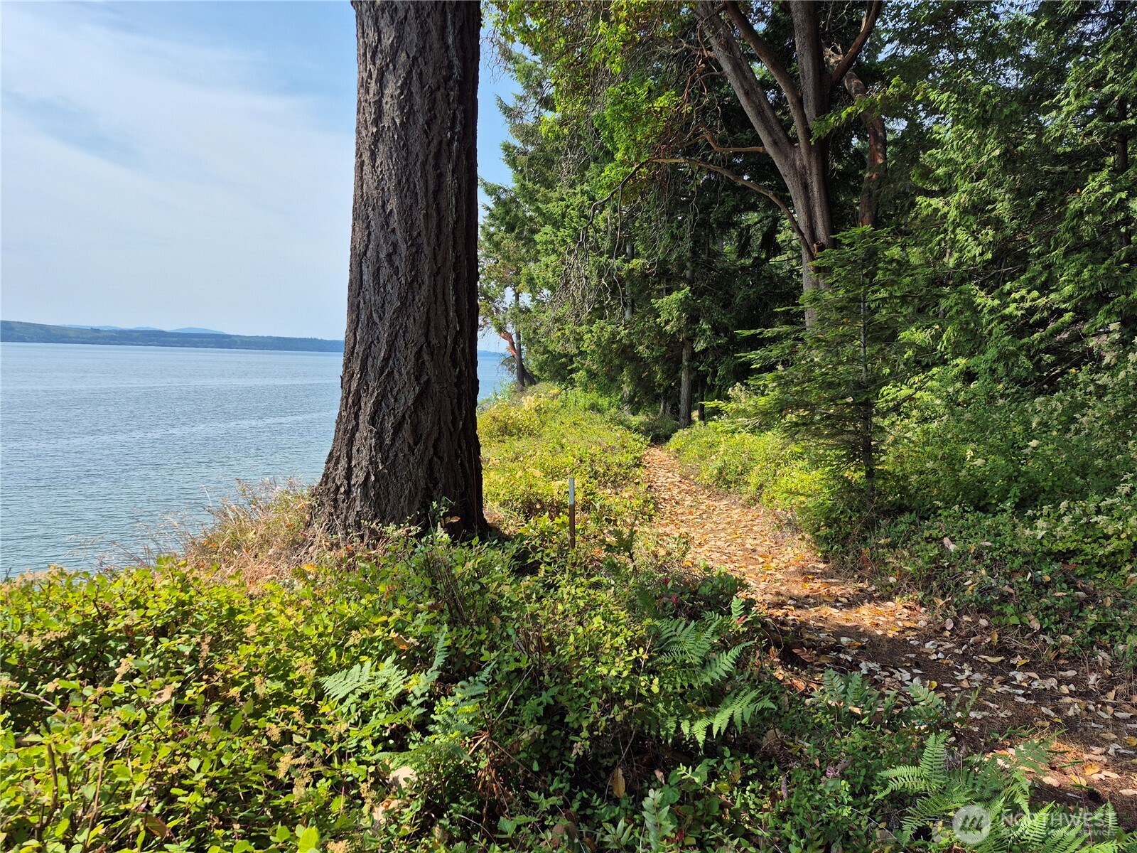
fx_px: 755
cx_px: 568
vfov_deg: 58.9
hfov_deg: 73.9
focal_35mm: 23
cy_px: 426
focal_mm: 5.4
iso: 25
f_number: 1.8
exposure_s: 1/1612
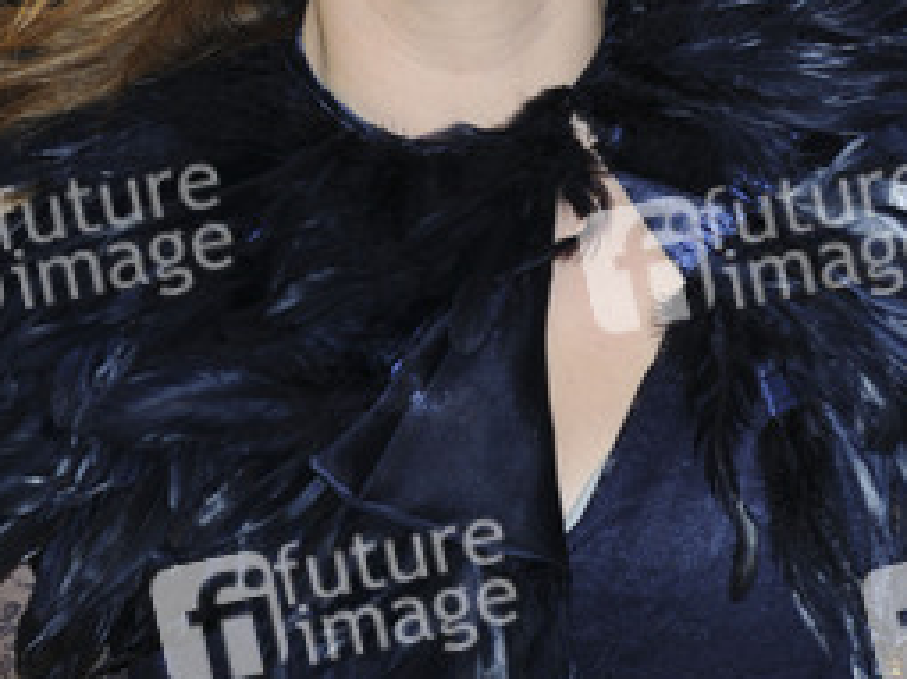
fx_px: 11864
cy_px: 71
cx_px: 439
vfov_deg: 3.3
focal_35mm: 453
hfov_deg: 4.4
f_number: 4.5
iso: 400
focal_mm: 200
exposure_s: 1/160
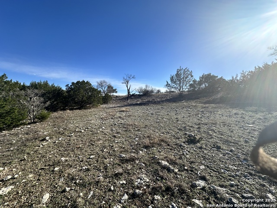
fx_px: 112
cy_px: 104
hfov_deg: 102.1
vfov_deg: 85.7
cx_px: 138
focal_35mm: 14
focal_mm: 2.22
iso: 50
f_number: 2.2
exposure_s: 1/1043
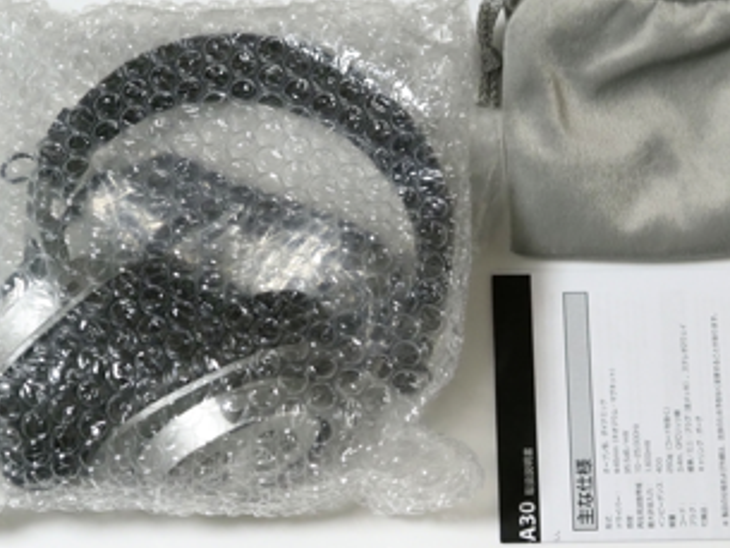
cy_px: 257
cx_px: 409
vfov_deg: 9.0
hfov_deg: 12.0
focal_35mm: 165
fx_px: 3481
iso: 2500
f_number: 4
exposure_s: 1/125
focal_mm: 60
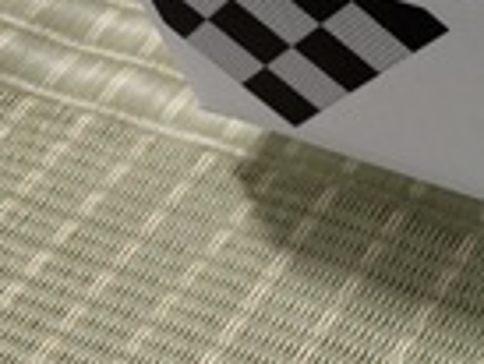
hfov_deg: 18.1
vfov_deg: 16.1
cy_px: 49
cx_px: 814
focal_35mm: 91
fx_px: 1273
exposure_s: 1/60
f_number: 1.6
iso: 160
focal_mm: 5.96
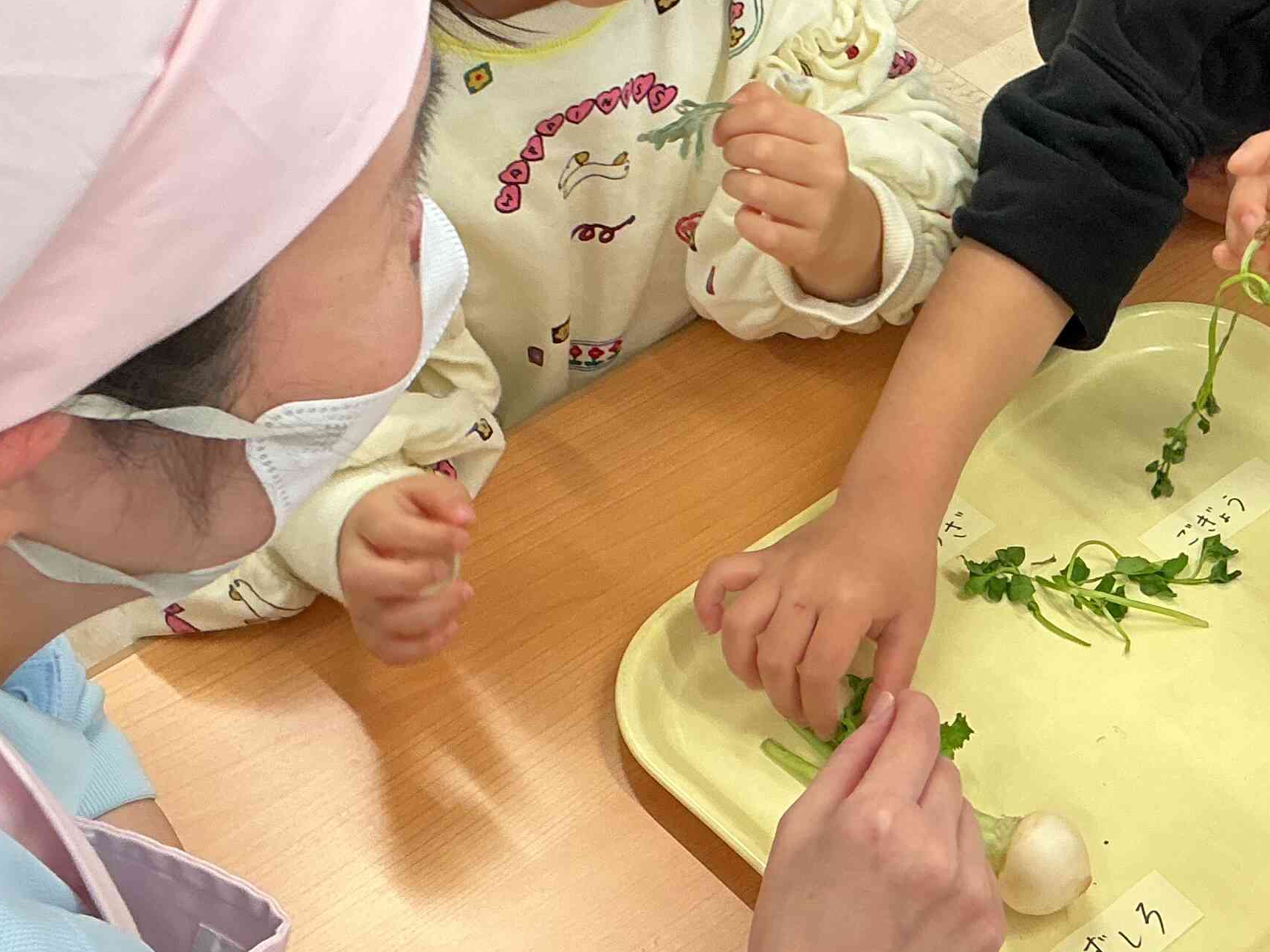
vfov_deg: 21.5
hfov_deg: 27.8
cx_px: 1078
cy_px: 314
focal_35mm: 68
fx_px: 2495
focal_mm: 3
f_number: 1.8
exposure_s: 1/120
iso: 64
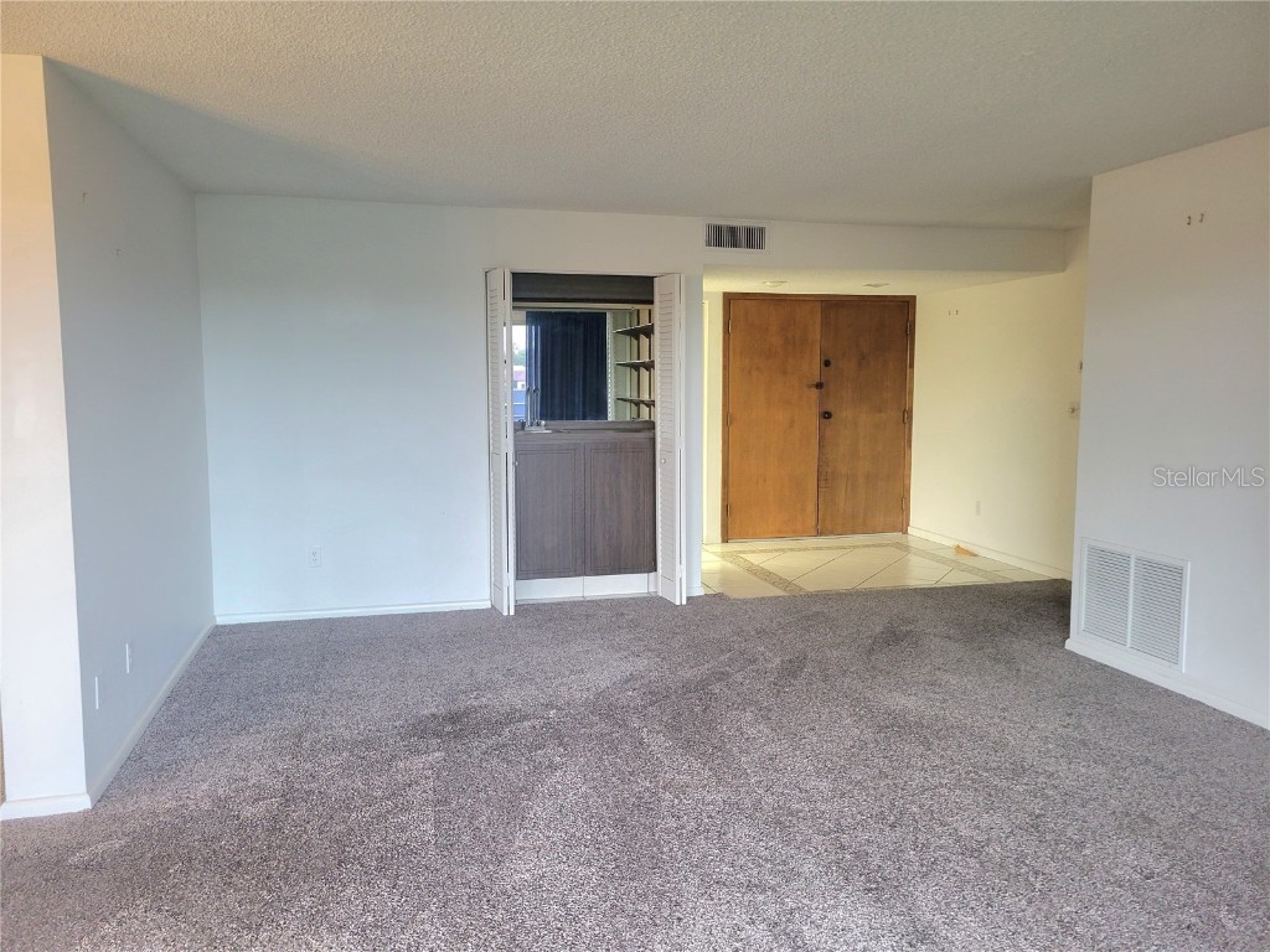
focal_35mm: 26
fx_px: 954
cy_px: 476
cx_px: 635
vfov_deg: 53.1
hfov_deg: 67.3
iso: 200
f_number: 1.8
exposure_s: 1/60.2
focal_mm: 5.4
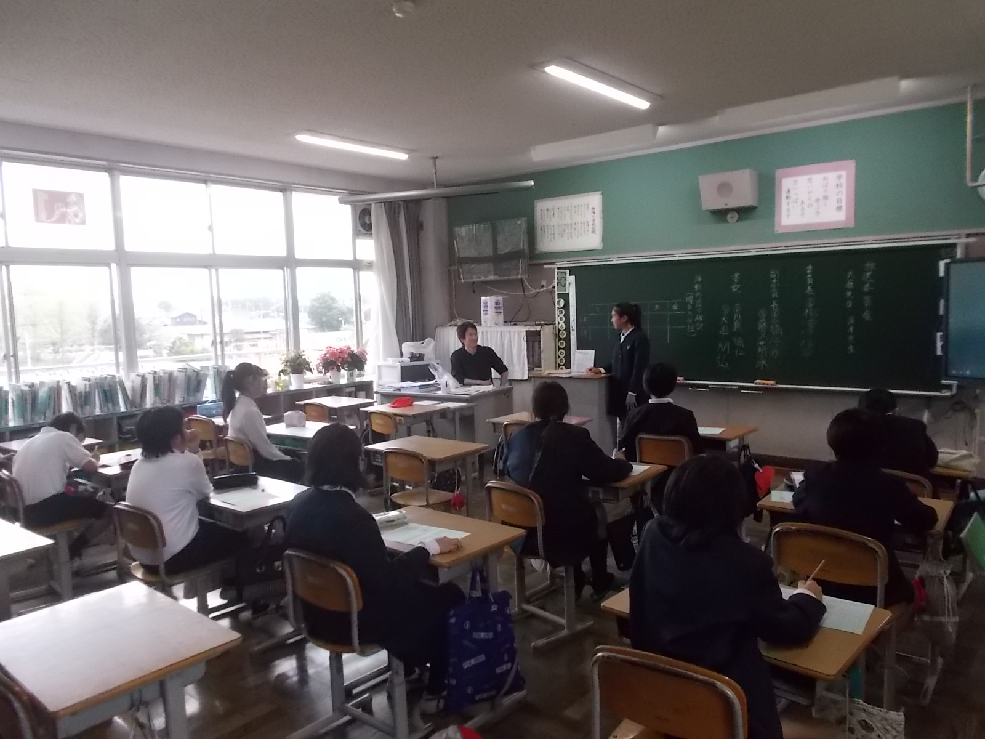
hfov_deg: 67.3
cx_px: 492
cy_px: 370
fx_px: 740
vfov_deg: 53.1
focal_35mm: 26
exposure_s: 1/200
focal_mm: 4.6
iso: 400
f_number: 3.2
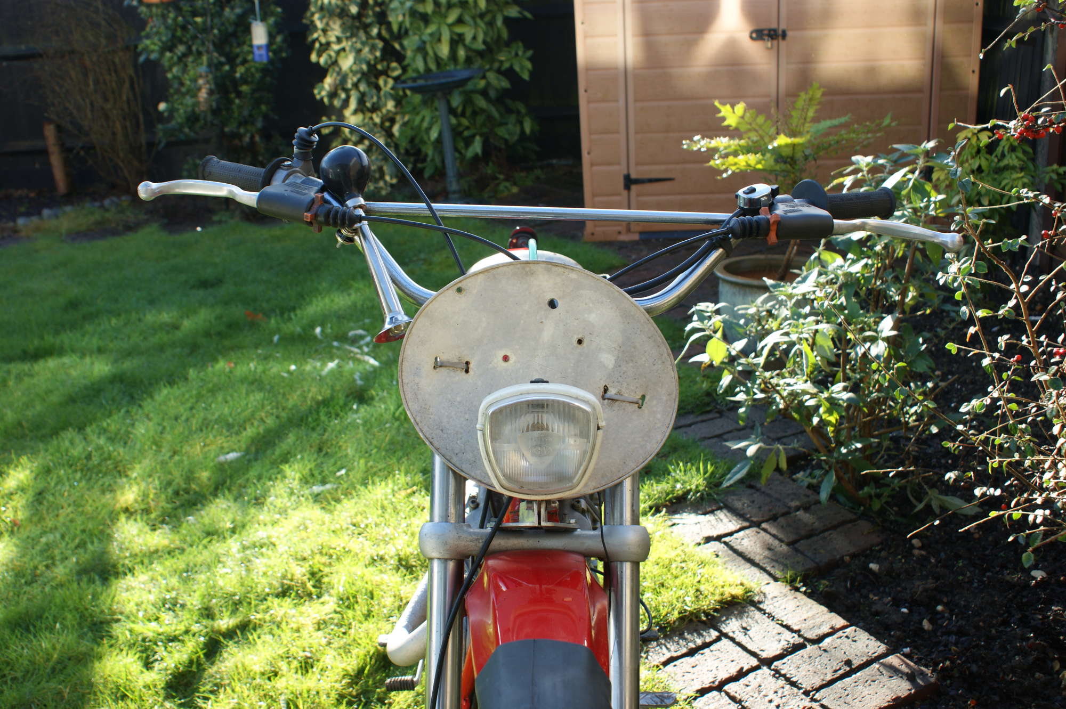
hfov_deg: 49.6
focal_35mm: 39
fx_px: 1154
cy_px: 354
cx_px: 533
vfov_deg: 34.2
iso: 100
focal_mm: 26
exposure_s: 1/60
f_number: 5.6
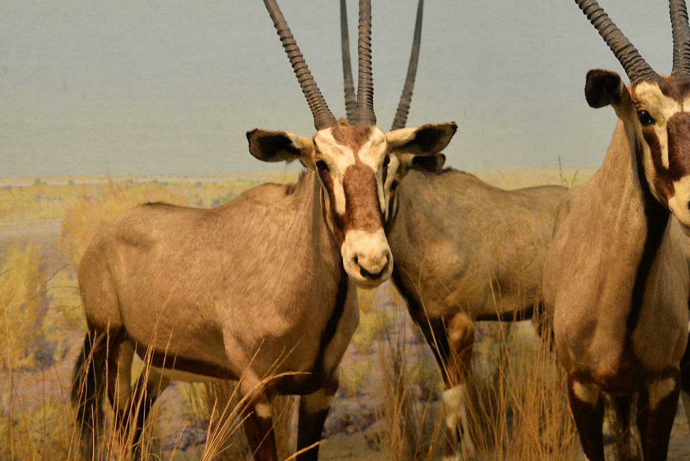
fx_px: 1342
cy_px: 173
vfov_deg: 19.4
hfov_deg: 27.5
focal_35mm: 70
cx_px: 661
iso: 400
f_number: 2.5
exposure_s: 1/25
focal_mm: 35
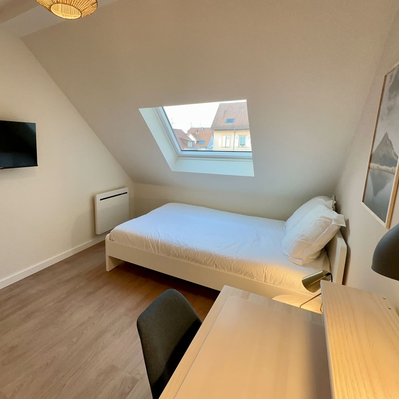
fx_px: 248
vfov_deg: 77.7
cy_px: 193
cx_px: 148
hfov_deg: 76.2
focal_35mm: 19
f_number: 2.2
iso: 100
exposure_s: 1/100
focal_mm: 2.22
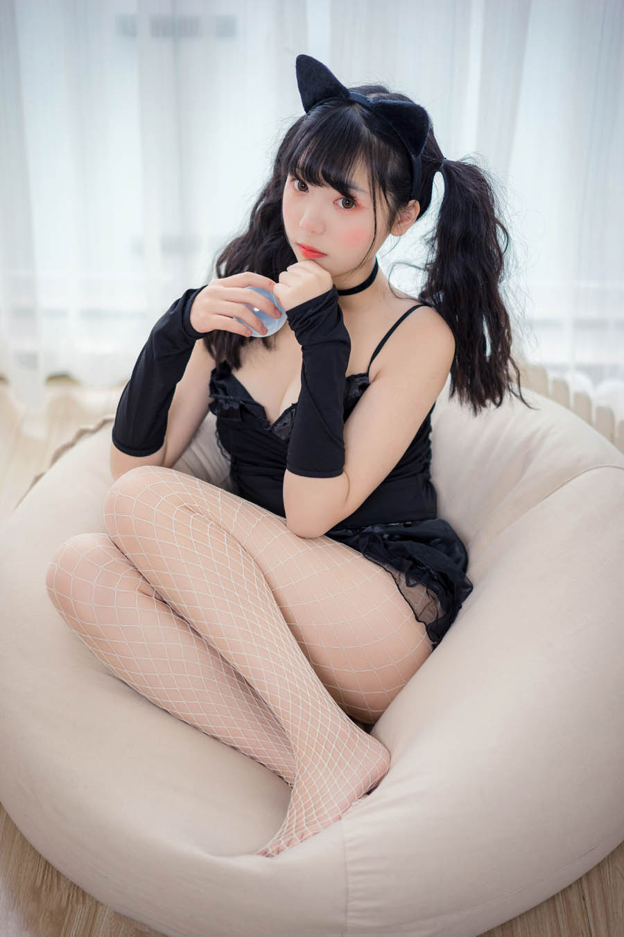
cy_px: 468
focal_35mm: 55
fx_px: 1430
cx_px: 312
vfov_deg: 36.2
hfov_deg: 24.6
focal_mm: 55
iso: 100
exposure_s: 1/250
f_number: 1.8
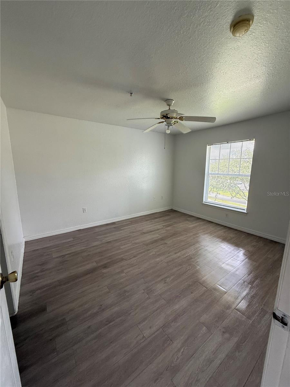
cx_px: 145
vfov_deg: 102.1
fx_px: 156
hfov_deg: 85.7
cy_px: 194
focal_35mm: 14
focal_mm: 2.22
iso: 200
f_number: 2.2
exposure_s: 1/99
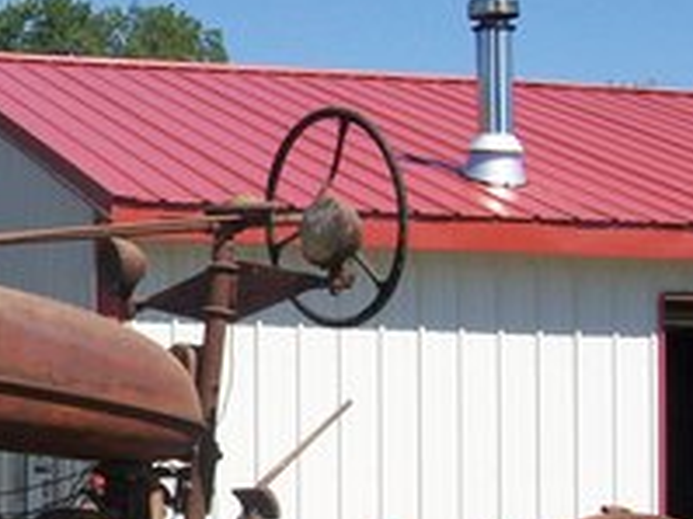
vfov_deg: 12.7
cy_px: 460
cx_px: -143
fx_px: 2321
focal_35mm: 116
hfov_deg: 16.3
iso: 64
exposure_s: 1/400
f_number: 4.8
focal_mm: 6
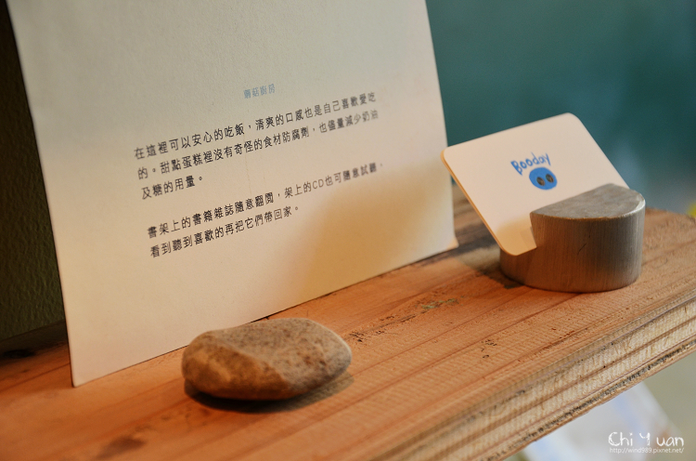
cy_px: 230
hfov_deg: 23.4
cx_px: 348
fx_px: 1678
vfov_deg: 15.6
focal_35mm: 87
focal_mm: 58
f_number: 5
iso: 450
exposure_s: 1/60
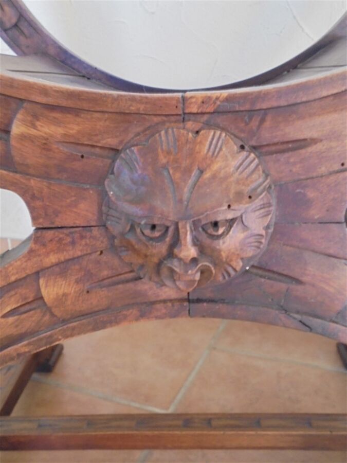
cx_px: 174
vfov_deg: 54.0
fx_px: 454
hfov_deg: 41.8
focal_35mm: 34
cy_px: 232
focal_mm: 6.1
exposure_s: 1/5
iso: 400
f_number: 4
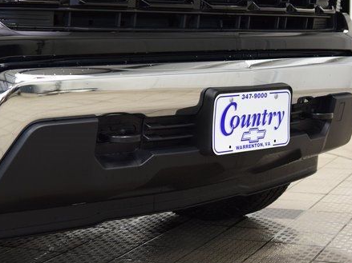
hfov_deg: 24.3
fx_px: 813
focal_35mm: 80
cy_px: 111
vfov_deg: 18.4
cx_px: 120
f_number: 5
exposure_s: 1/60
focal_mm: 38
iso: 1600
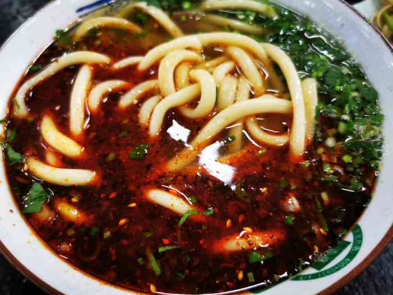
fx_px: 307
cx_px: 196
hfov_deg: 65.3
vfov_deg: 51.4
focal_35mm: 27
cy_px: 148
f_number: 1.6
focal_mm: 5.56
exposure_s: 1/60.2
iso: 250
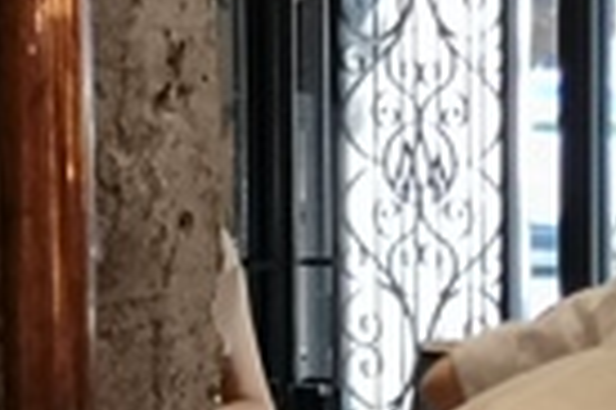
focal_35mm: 213
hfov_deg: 9.6
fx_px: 3640
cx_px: 629
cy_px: 469
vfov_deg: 6.4
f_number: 1.8
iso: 125
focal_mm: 3.95
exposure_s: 1/40
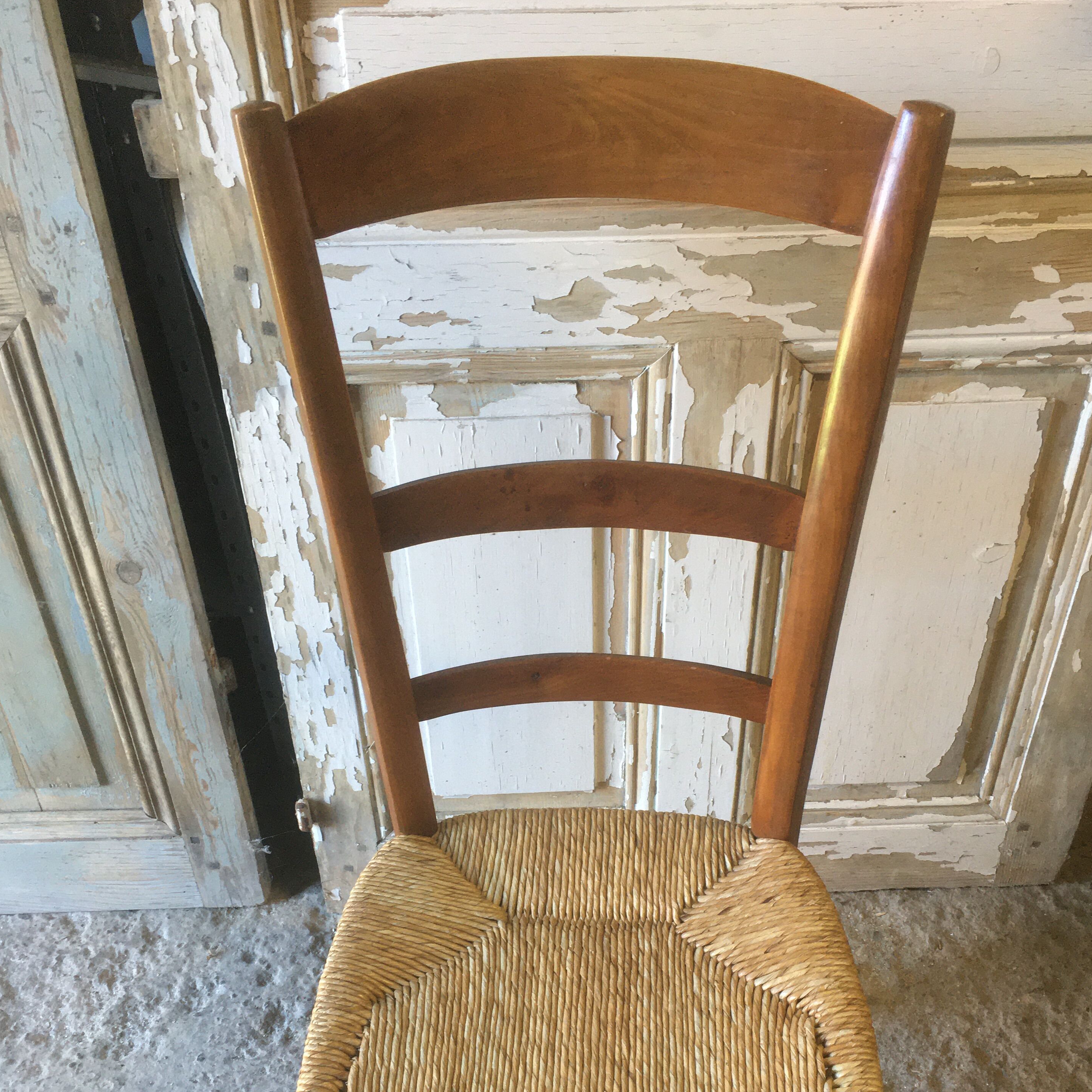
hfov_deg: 46.0
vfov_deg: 45.2
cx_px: 567
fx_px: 1285
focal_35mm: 36
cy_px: 745
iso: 125
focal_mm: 4.15
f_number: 2.2
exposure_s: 1/33
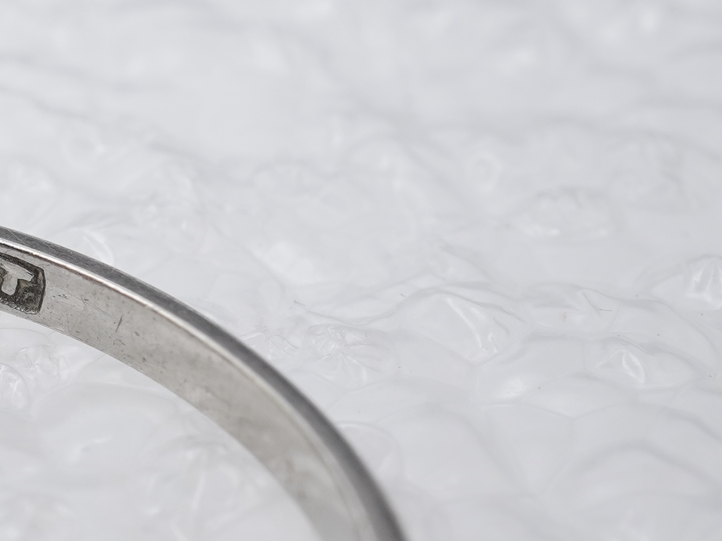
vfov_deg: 12.8
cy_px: 262
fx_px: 2419
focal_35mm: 116
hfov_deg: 16.1
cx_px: -200
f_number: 22
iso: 500
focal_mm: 30
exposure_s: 1/125
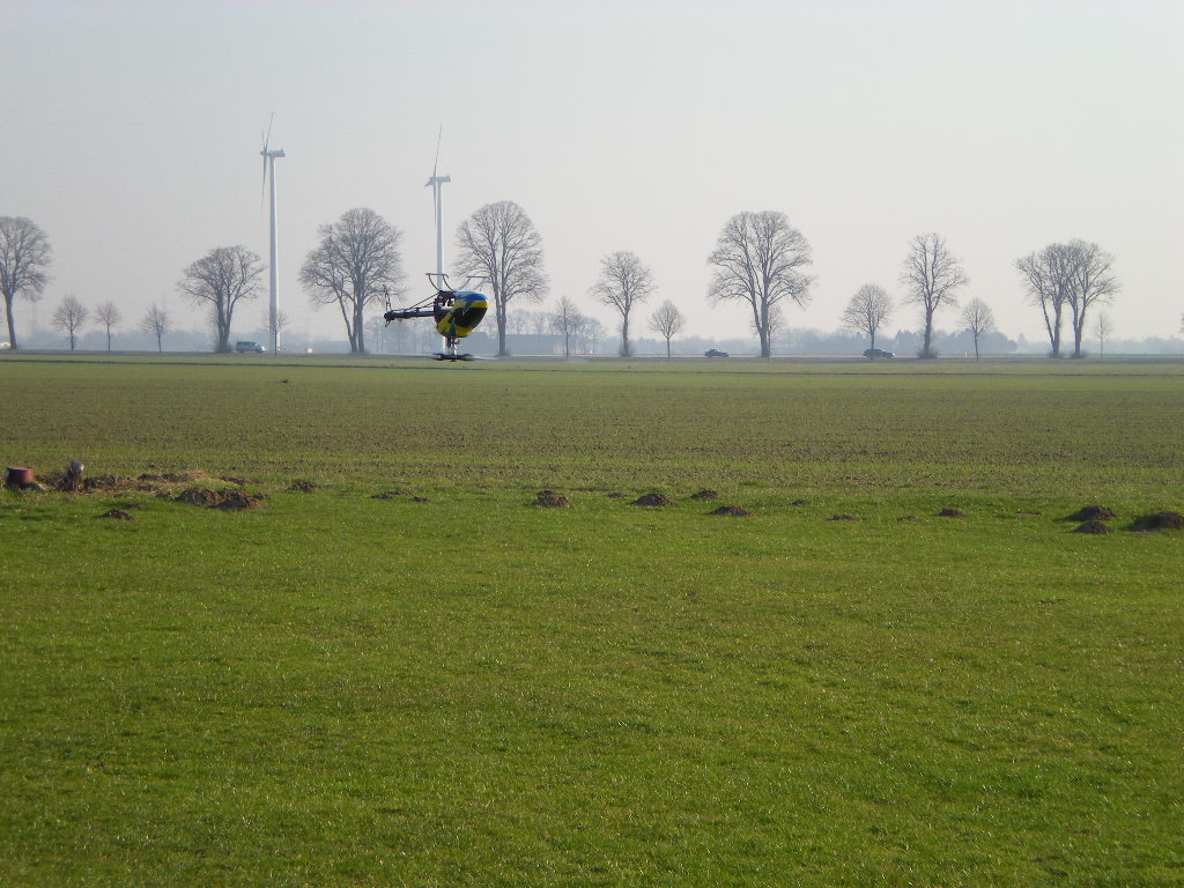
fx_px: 3899
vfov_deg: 13.0
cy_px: 444
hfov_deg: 17.3
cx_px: 592
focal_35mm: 114
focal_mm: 18.9
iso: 64
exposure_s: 1/204
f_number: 5.9
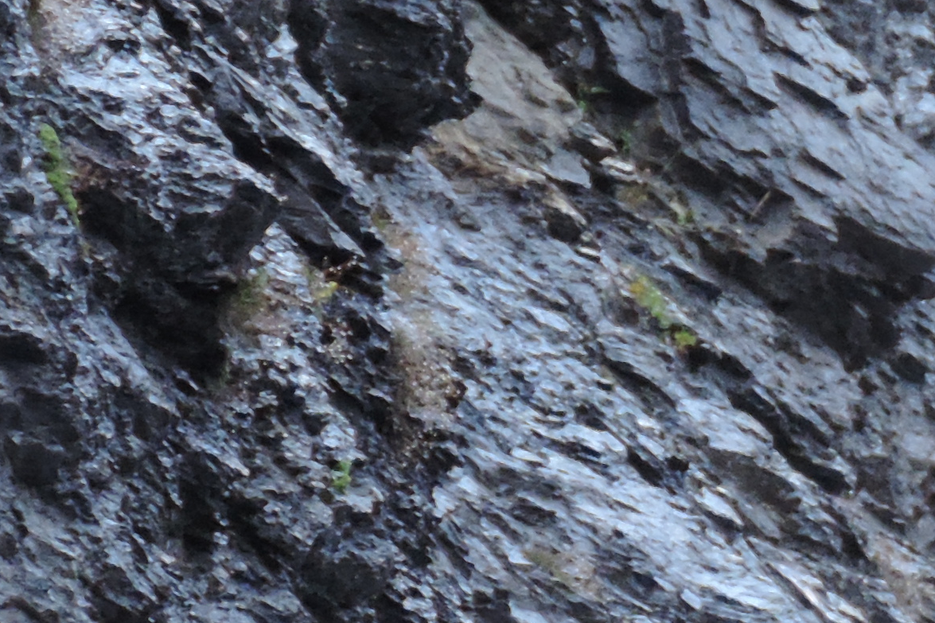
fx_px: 39392
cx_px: 1849
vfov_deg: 0.9
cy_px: 420
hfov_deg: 1.4
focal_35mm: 1517
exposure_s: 1/80
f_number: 4.8
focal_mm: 62.4
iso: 400
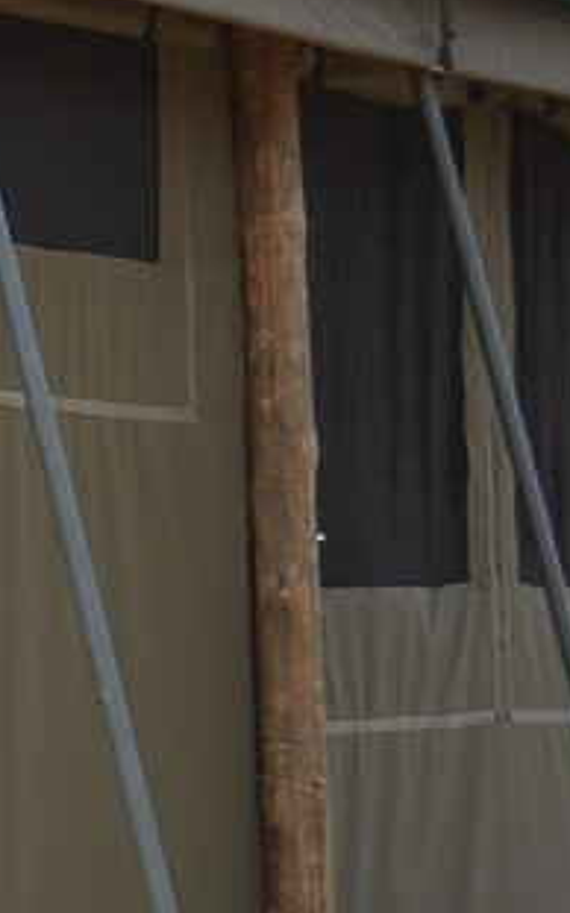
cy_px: 35
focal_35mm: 283
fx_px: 7044
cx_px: -1225
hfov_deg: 4.4
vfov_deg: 7.4
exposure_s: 1/80
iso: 100
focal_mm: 30
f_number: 4.5
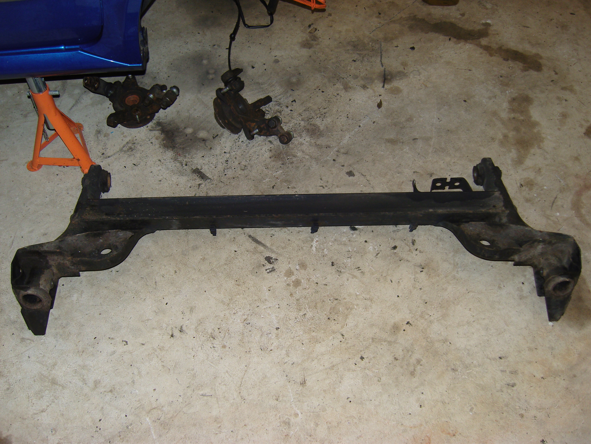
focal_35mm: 34
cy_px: 222
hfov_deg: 54.0
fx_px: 580
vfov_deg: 41.8
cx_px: 296
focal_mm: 7.3
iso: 100
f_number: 2.8
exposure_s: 1/40
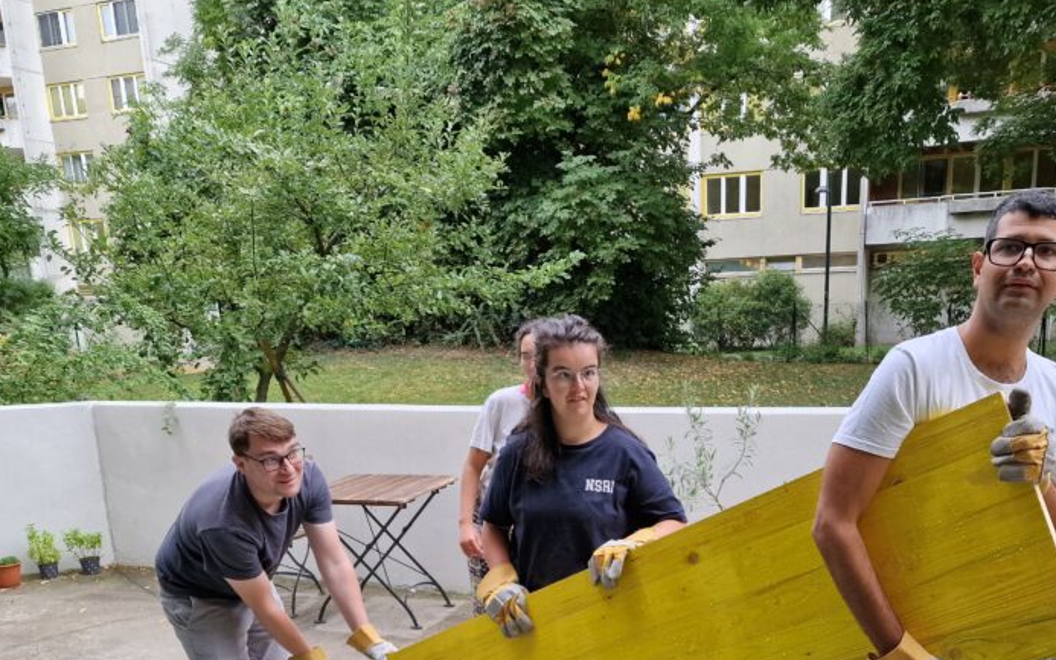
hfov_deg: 53.8
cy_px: 570
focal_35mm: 36
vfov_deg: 33.8
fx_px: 1036
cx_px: 613
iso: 100
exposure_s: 1/180
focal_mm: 6.4
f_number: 1.8
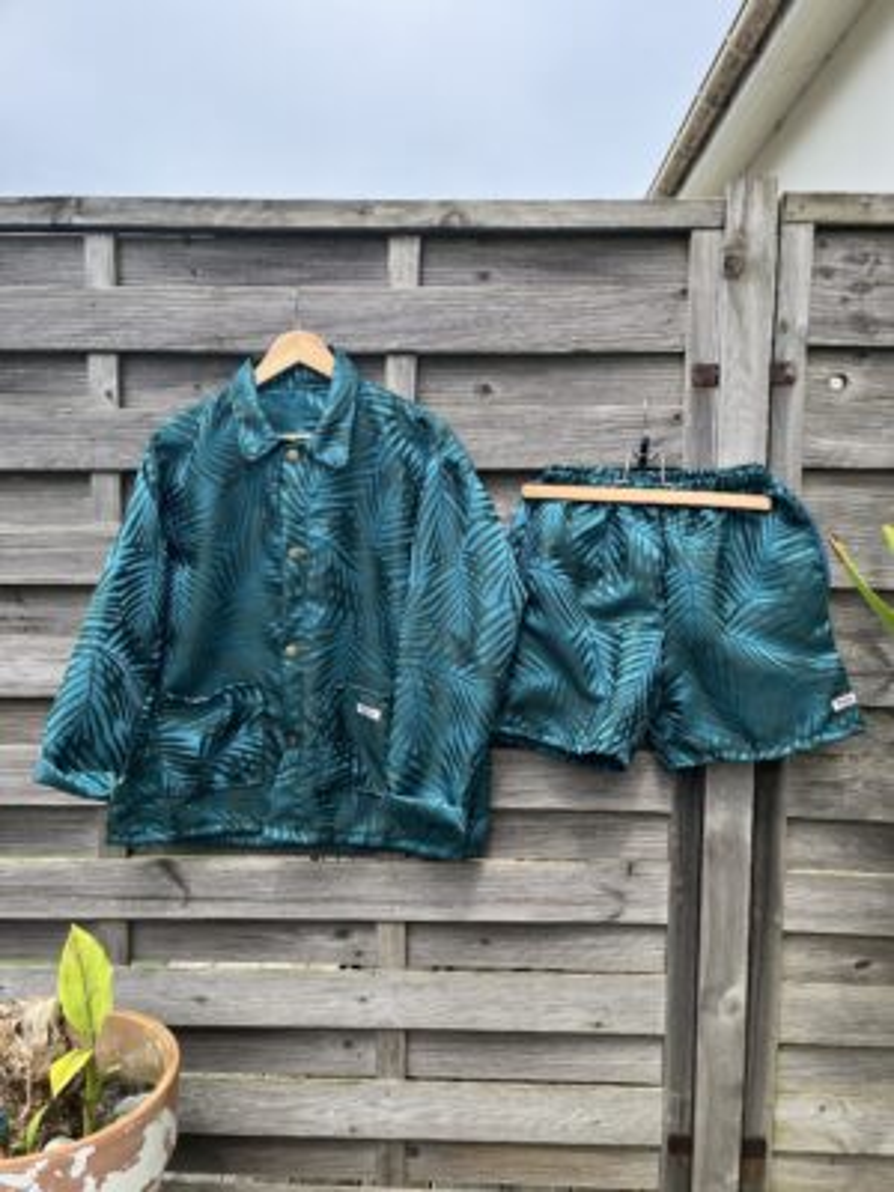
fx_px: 895
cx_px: 447
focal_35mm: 26
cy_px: 596
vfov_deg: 67.3
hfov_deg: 53.1
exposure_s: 1/1199
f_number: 1.6
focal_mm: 5.1
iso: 50
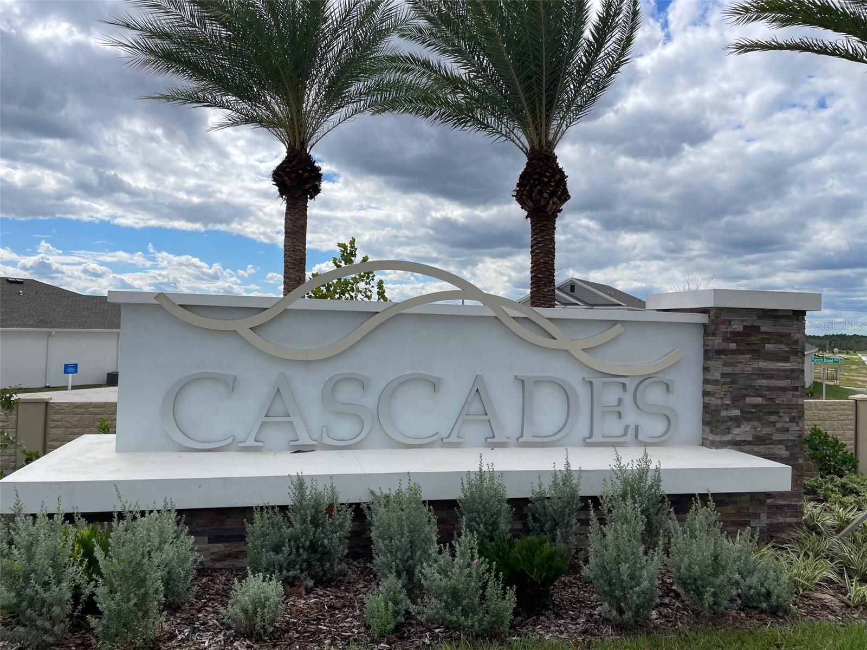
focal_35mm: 26
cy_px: 325
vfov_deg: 53.1
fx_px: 651
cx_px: 434
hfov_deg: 67.3
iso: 32
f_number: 1.6
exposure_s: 1/6135
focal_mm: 4.2
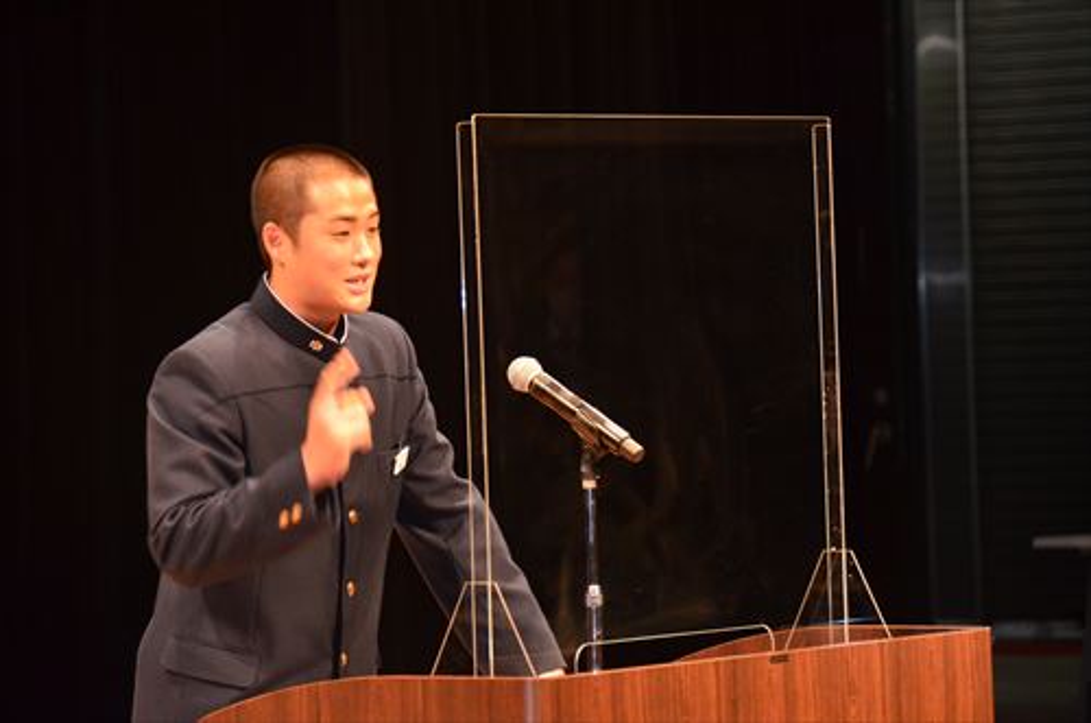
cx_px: 546
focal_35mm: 202
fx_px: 6123
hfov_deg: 10.2
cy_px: 362
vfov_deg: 6.8
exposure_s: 1/60
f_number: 5.6
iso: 1800
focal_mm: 135
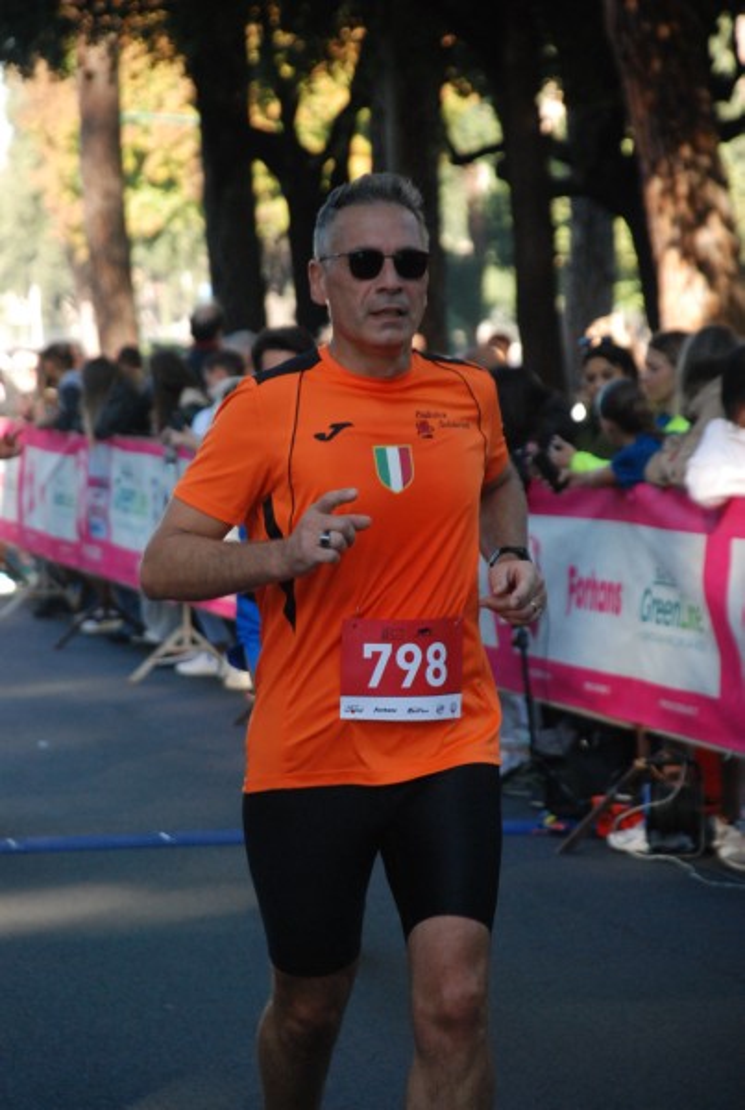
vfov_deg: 11.4
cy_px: 555
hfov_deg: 7.7
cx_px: 372
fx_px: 5558
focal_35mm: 180
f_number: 5.6
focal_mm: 120
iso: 1000
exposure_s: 1/400
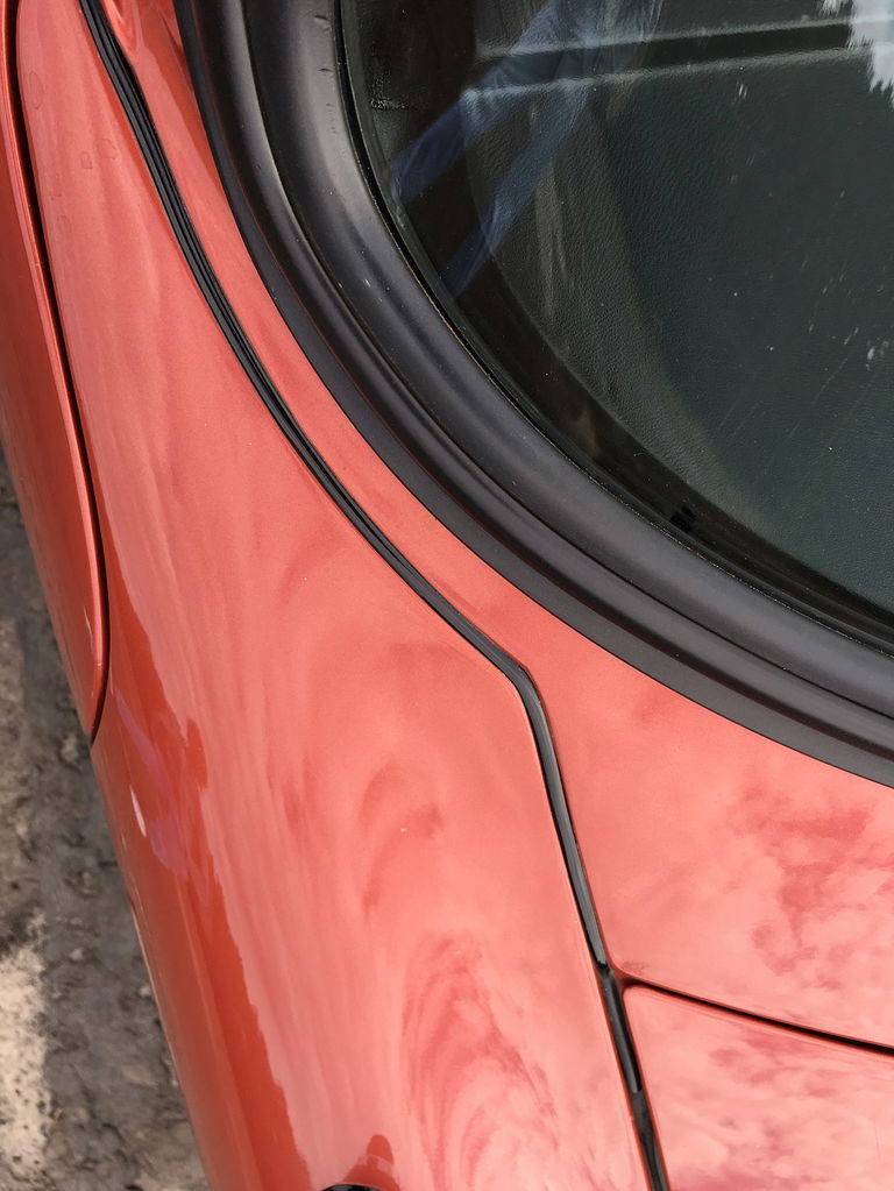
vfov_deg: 61.6
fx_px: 998
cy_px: 596
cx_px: 447
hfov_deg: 48.3
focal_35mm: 29
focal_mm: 4.15
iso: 25
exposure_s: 1/232
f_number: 2.2
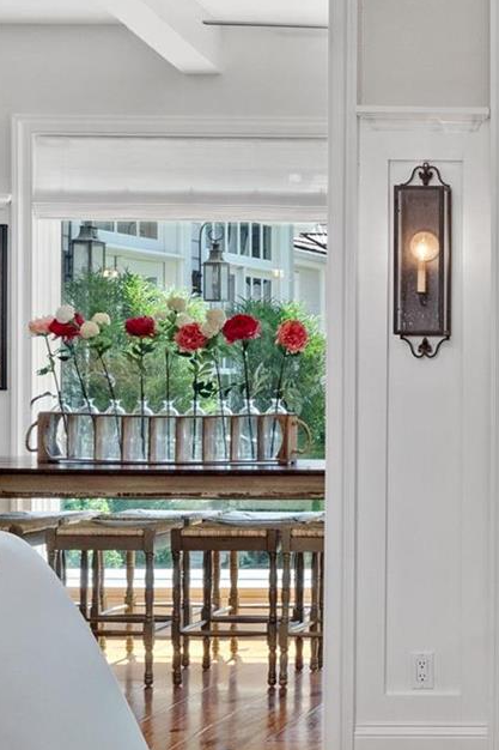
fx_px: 1914
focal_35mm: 92
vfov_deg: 22.1
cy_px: 364
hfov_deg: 13.6
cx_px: 835
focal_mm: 18
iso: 400
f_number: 8
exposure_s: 1/250
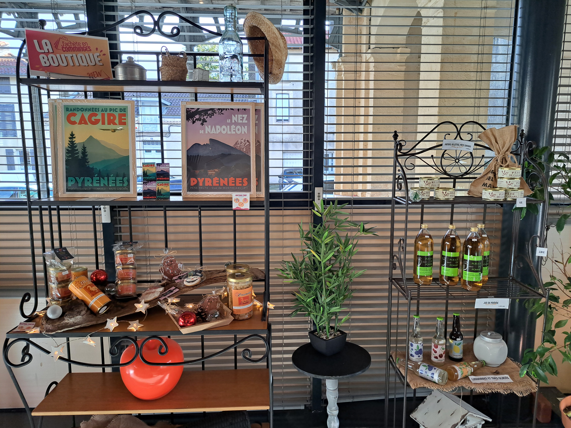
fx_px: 396
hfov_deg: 71.6
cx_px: 286
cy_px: 214
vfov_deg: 56.8
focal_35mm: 24
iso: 50
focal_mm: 5.23
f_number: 1.8
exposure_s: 1/100
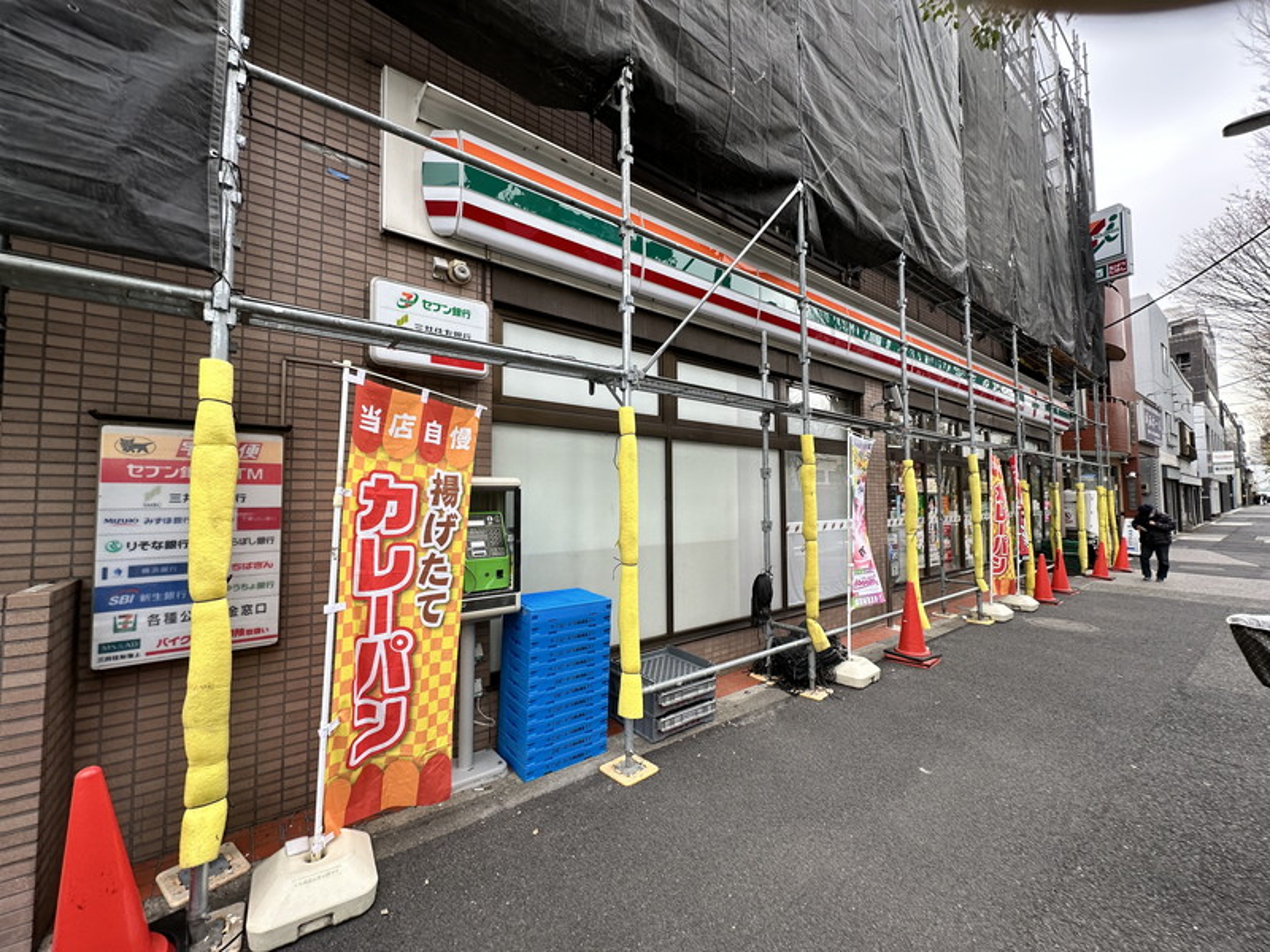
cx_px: 635
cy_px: 476
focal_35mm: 14
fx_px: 514
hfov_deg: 102.1
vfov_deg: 85.7
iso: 40
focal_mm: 2.22
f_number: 2.2
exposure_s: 1/188
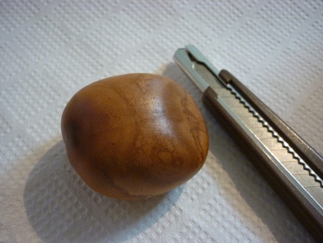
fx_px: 308
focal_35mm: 33
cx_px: 162
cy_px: 122
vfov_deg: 43.0
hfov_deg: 55.3
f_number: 2.8
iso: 400
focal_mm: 5.5
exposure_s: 1/30
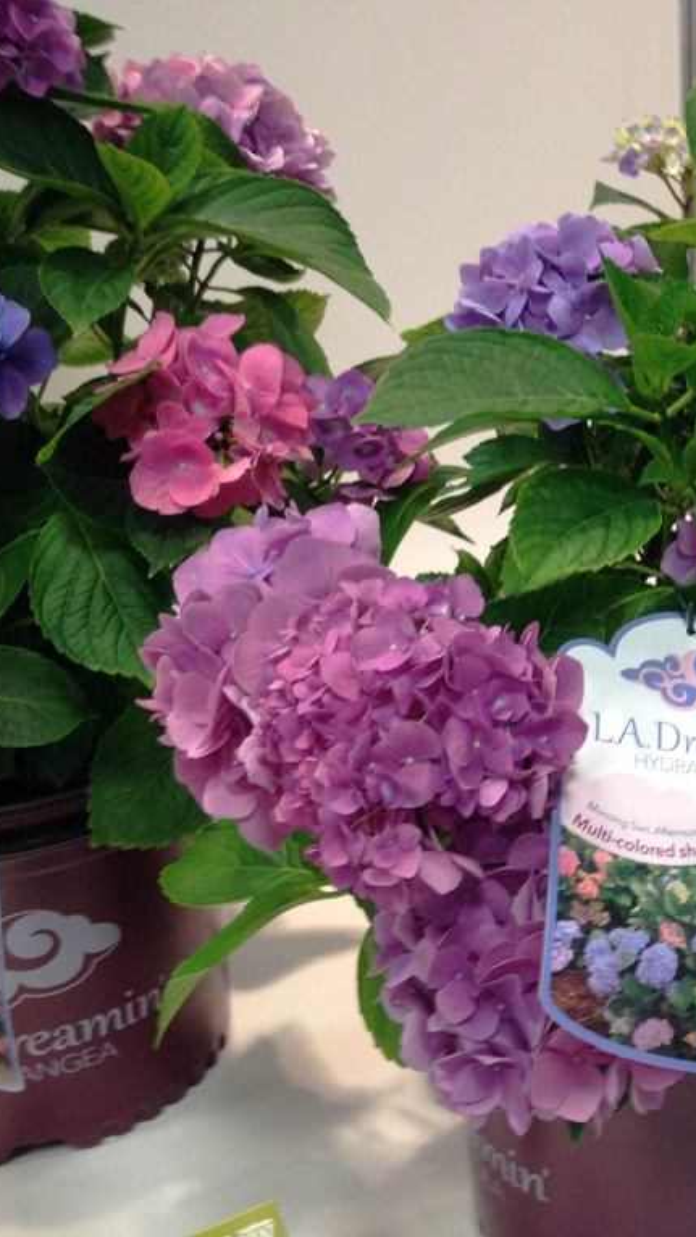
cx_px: 764
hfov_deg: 22.2
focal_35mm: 51
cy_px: 618
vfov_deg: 40.6
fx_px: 1673
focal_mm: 4.28
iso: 64
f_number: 2.4
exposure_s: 1/20
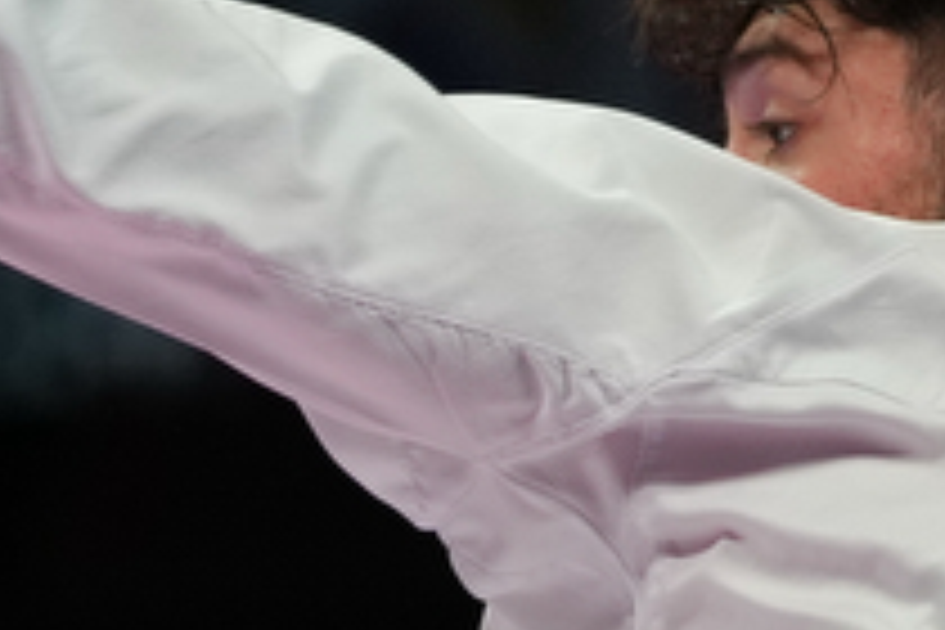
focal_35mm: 1068
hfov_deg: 1.9
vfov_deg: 1.3
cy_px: 2295
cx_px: -900
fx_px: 28033
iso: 640
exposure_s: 1/1000
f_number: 2.8
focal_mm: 140
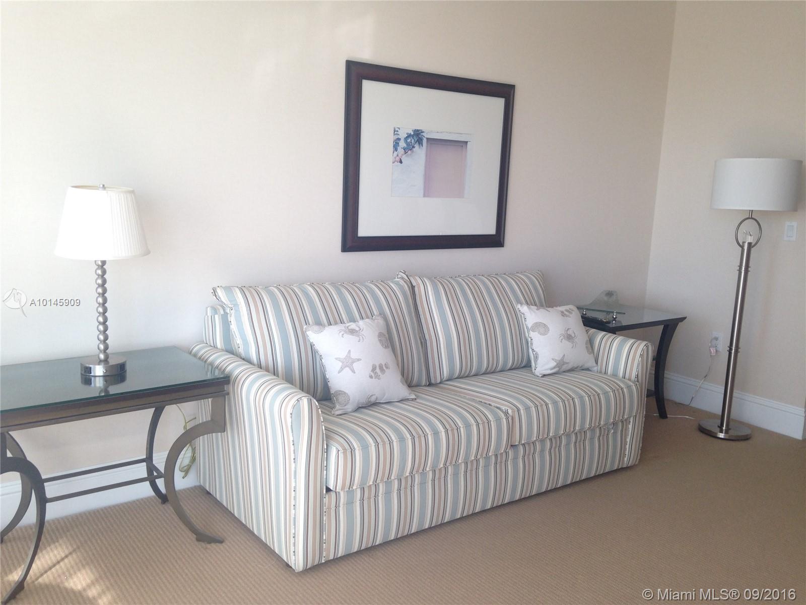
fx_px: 768
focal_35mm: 33
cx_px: 403
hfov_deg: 55.4
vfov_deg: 42.9
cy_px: 302
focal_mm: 4.12
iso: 64
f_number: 2.4
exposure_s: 1/120
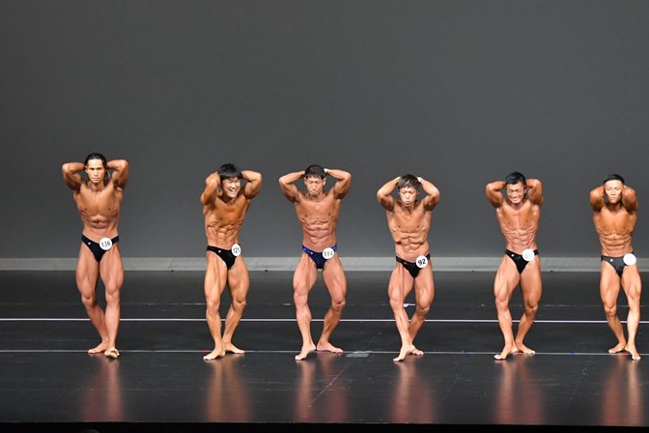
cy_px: 226
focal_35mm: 181
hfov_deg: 11.4
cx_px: 363
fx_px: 3263
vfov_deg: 7.6
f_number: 5.6
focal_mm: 105
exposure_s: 1/400
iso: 5000
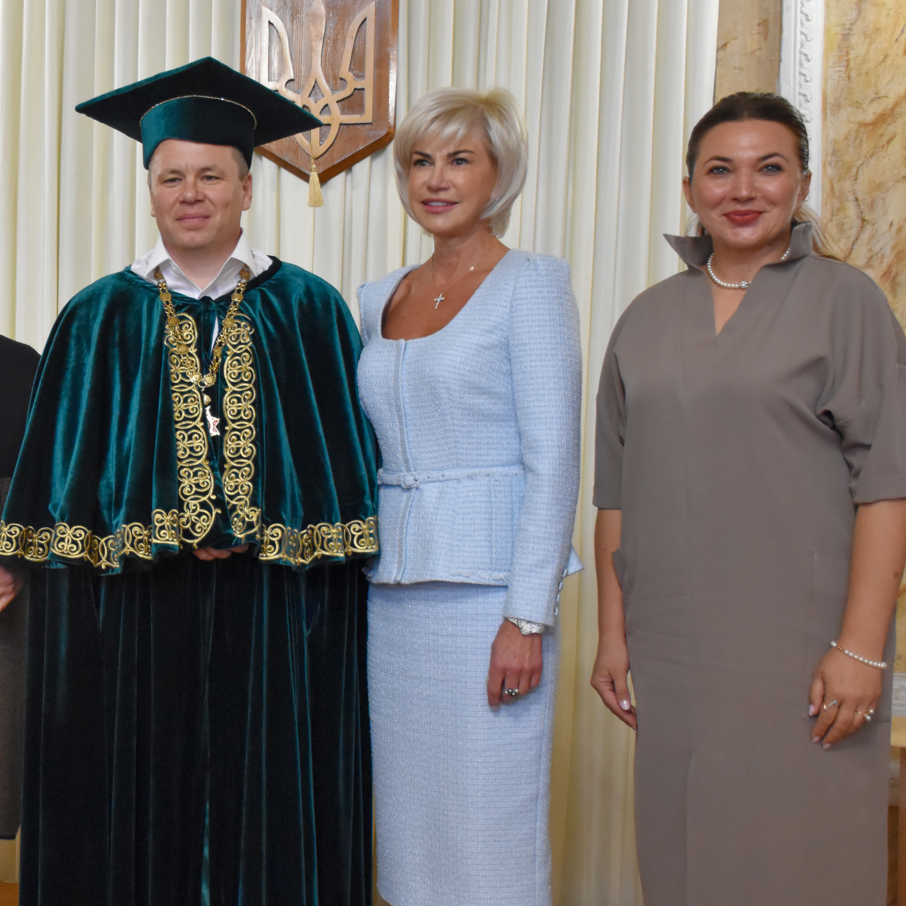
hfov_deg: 26.3
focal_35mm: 63
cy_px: 454
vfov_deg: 27.3
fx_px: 1866
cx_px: 77
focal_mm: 26
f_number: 3.8
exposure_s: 1/60
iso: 2500
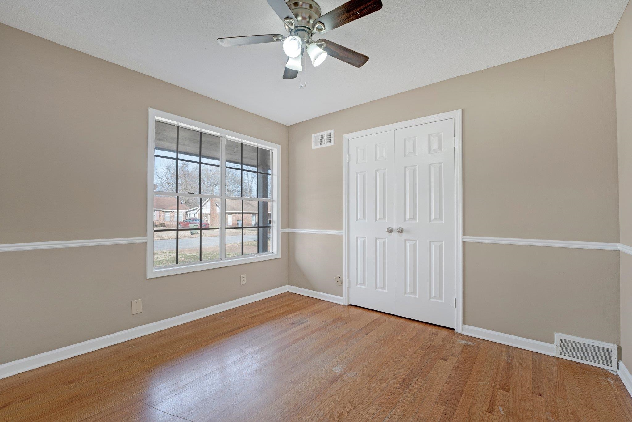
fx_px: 267
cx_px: 316
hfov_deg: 99.7
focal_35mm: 15
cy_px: 211
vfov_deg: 76.6
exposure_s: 1/50
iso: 400
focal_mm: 15.2
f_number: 8
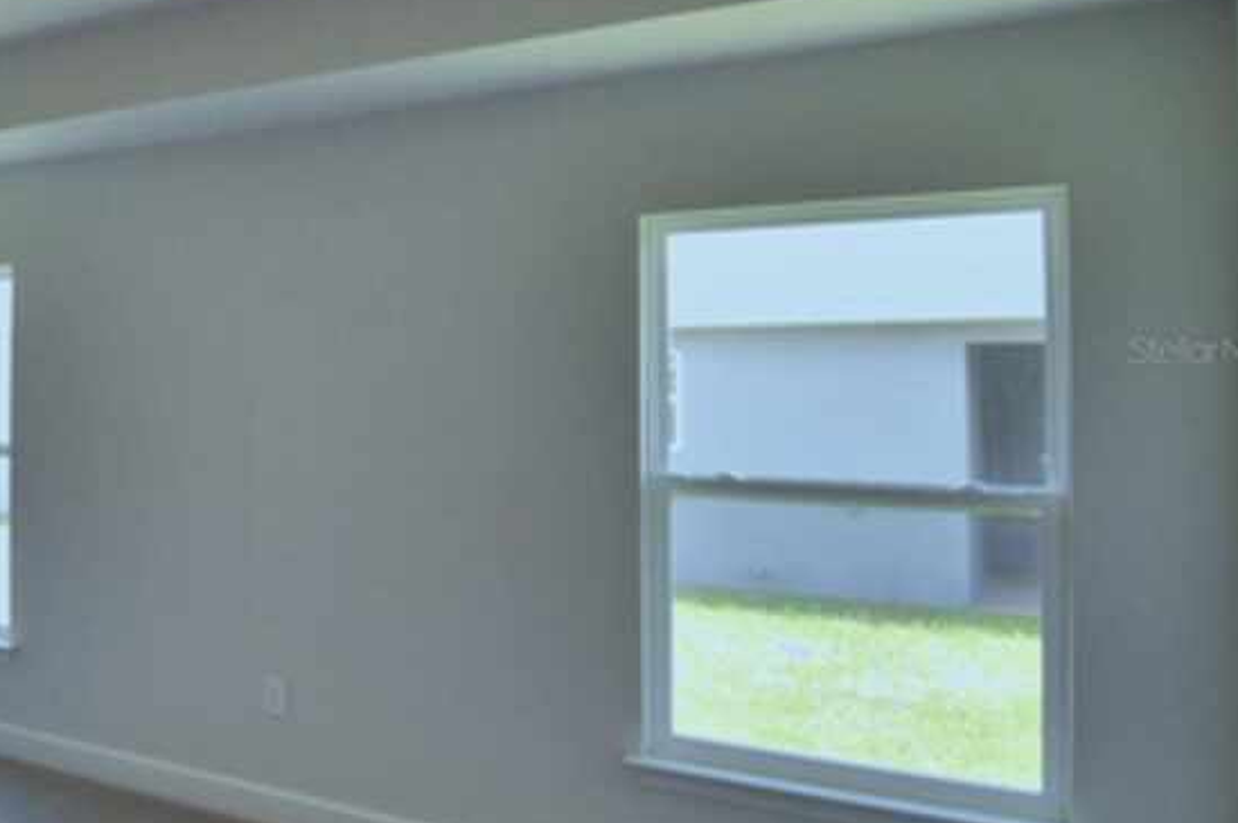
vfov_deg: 37.7
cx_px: -153
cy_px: 349
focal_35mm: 35
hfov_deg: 41.9
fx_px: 1203
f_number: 4.5
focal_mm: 10
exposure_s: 1/125
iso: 360
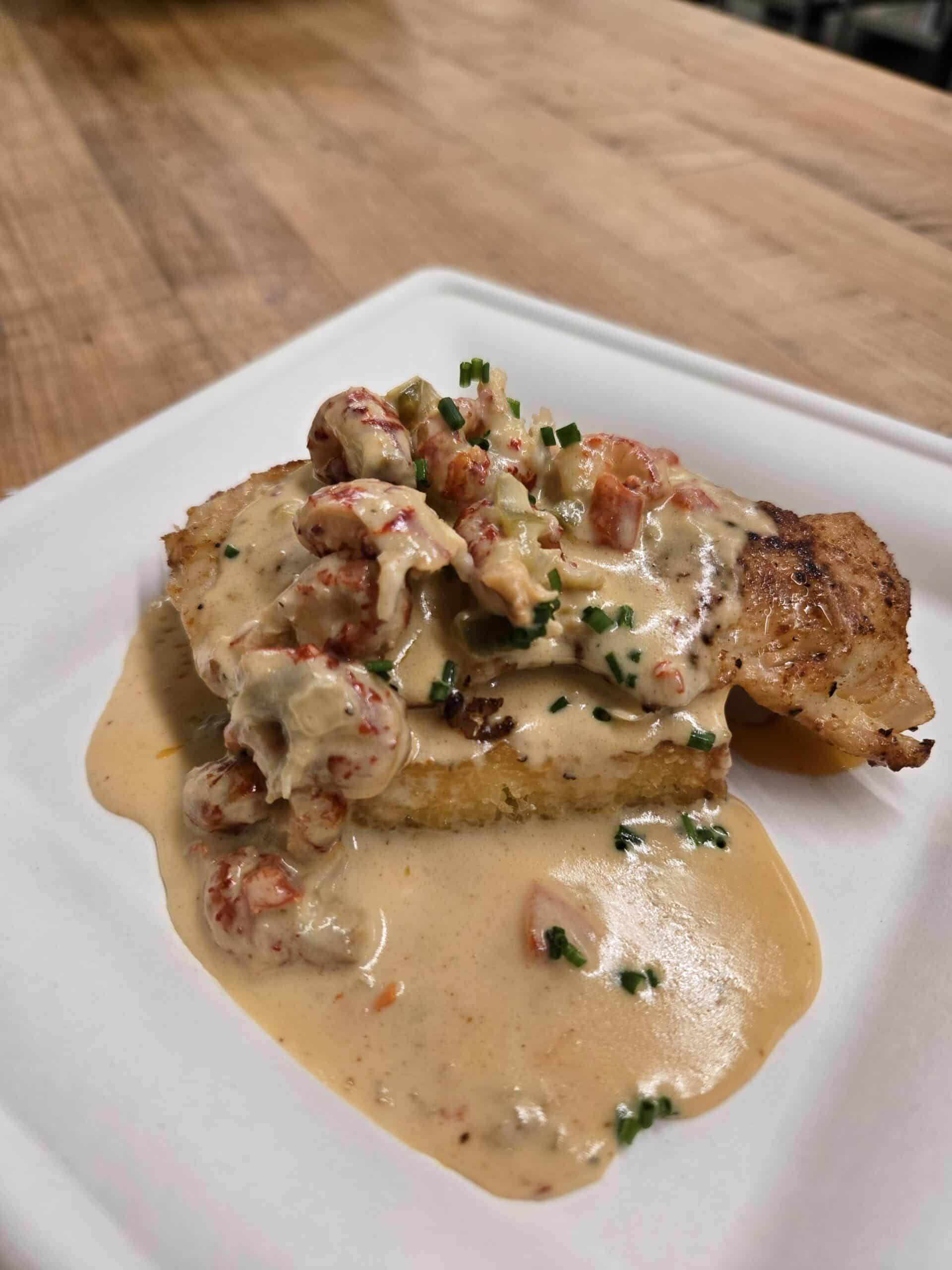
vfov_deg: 73.9
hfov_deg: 58.9
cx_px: 476
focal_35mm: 23
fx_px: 843
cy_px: 635
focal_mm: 5.4
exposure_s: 1/120
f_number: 1.8
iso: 125
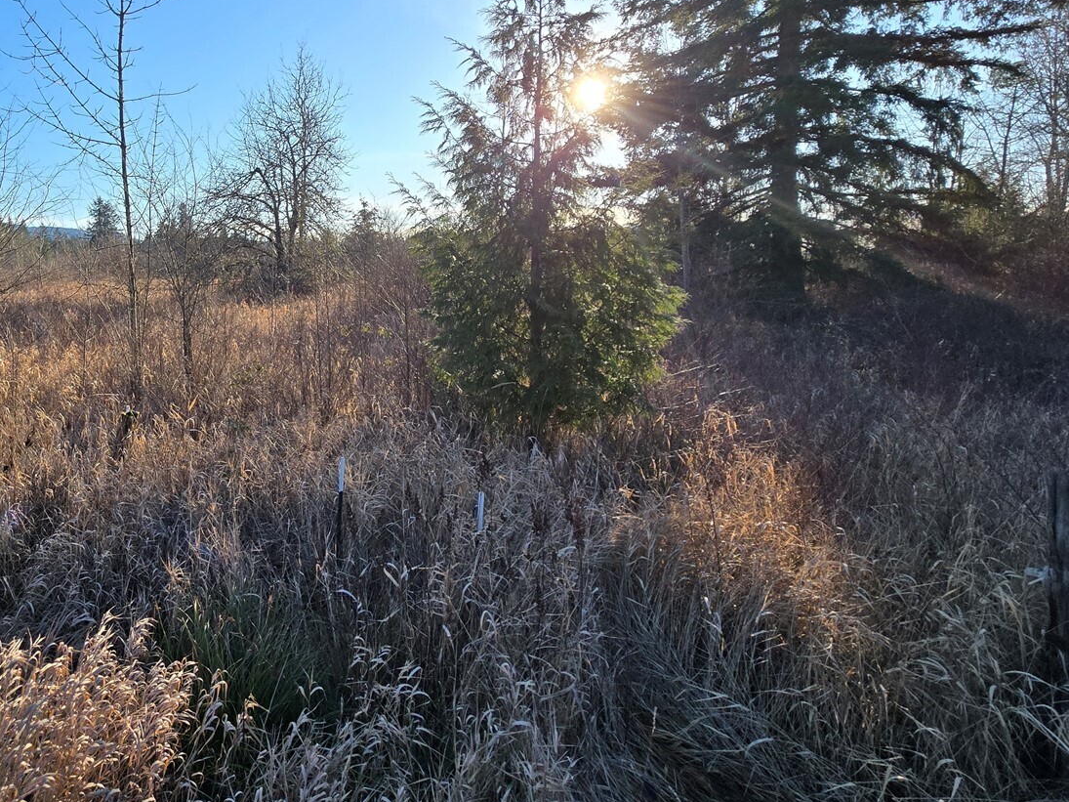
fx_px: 587
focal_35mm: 19
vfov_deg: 67.9
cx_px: 296
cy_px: 314
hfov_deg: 79.6
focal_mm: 2.2
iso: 50
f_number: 2.2
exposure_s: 1/1307
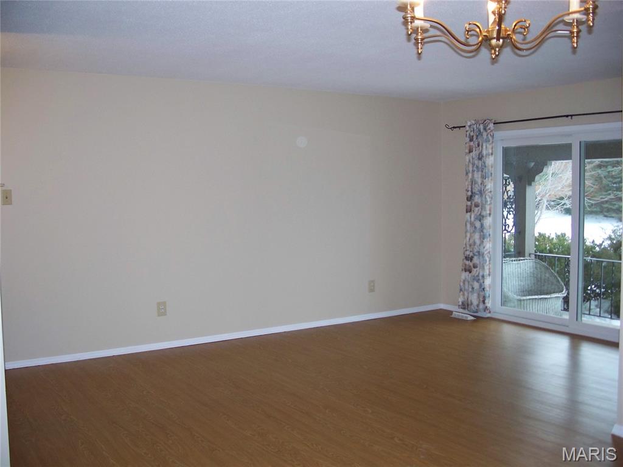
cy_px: 234
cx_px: 312
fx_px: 666
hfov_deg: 50.1
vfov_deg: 38.7
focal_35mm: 37
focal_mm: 7.8
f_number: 2.8
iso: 200
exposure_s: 1/60
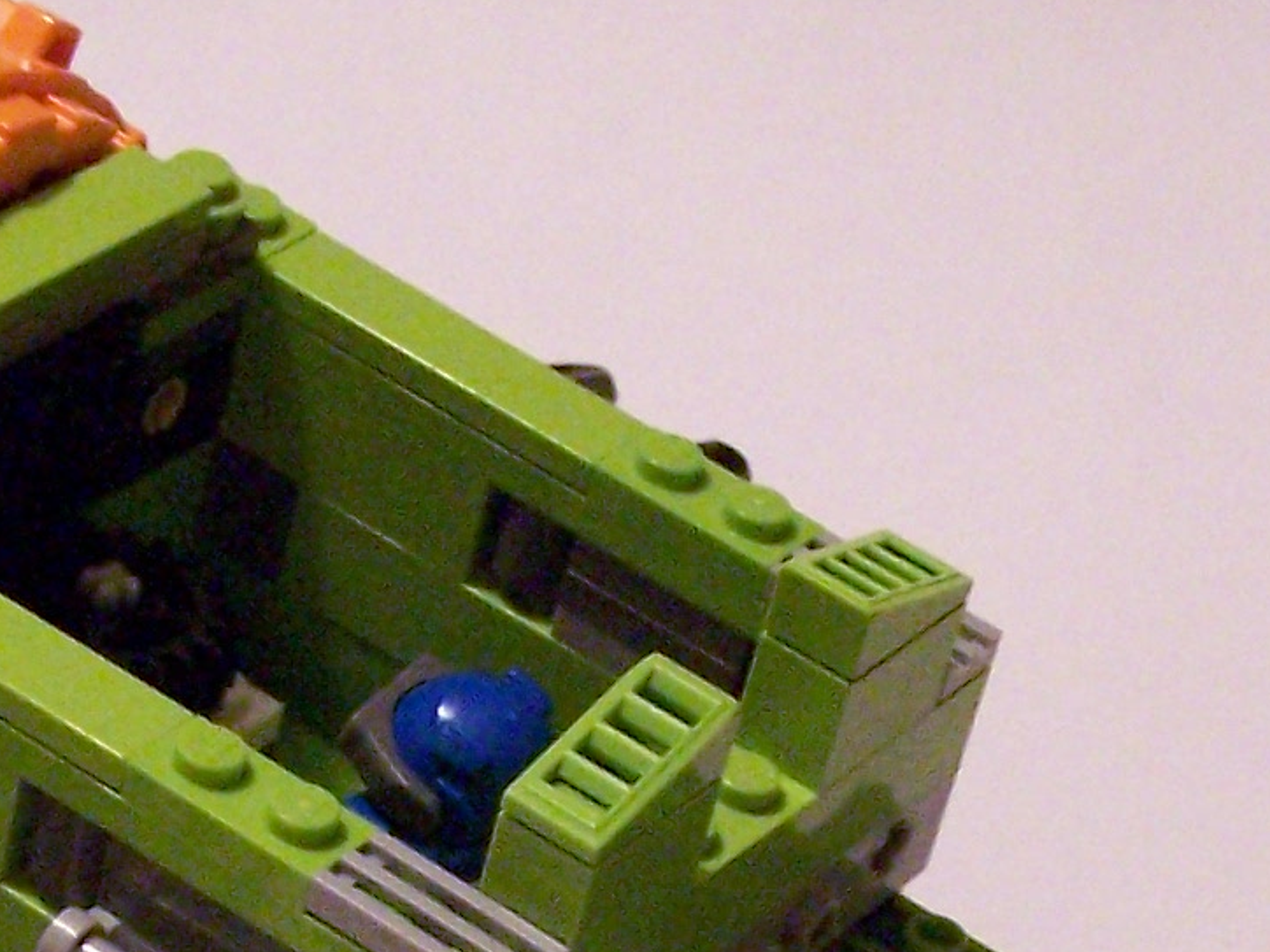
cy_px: 1320
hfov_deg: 12.9
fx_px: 5613
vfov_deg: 9.5
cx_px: 635
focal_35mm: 153
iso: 400
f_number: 2.9
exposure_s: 1/20
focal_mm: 7.1
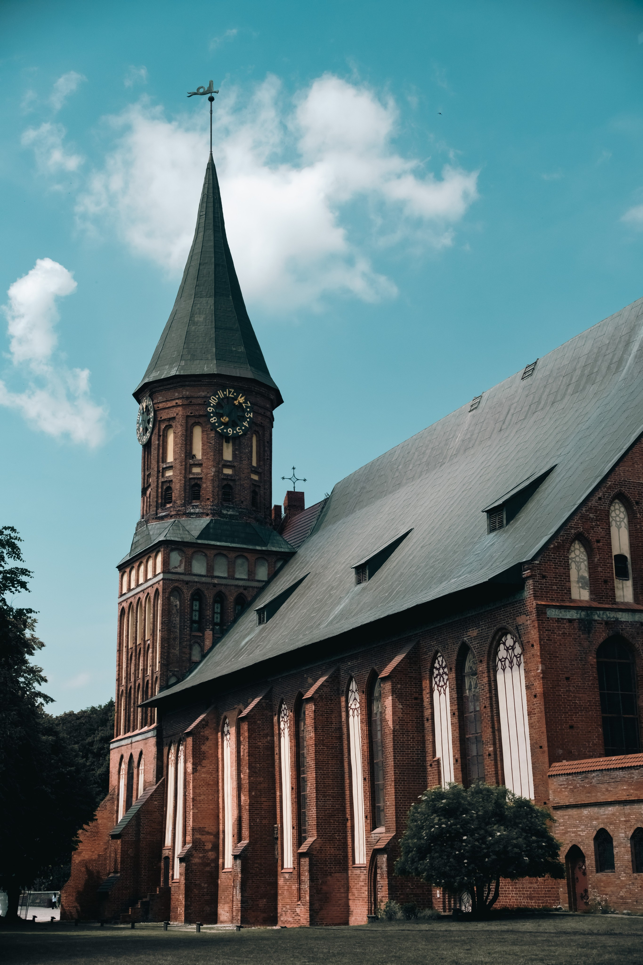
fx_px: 1286
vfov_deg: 41.1
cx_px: 322
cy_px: 482
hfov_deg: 28.1
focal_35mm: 48
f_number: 4
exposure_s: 1/4000
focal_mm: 32.1
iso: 640
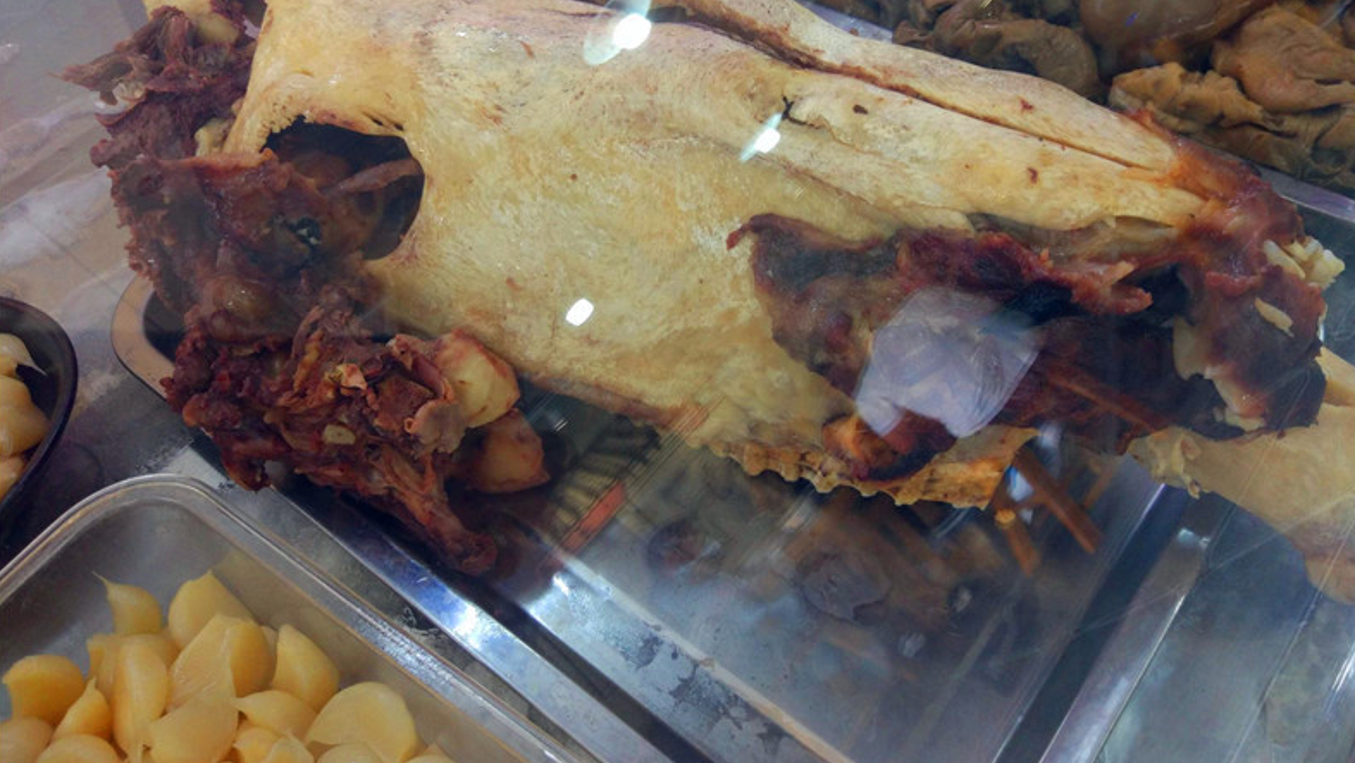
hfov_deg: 62.6
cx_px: 685
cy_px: 291
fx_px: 1114
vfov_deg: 37.6
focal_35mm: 31
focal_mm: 4.26
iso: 246
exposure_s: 1/33
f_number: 2
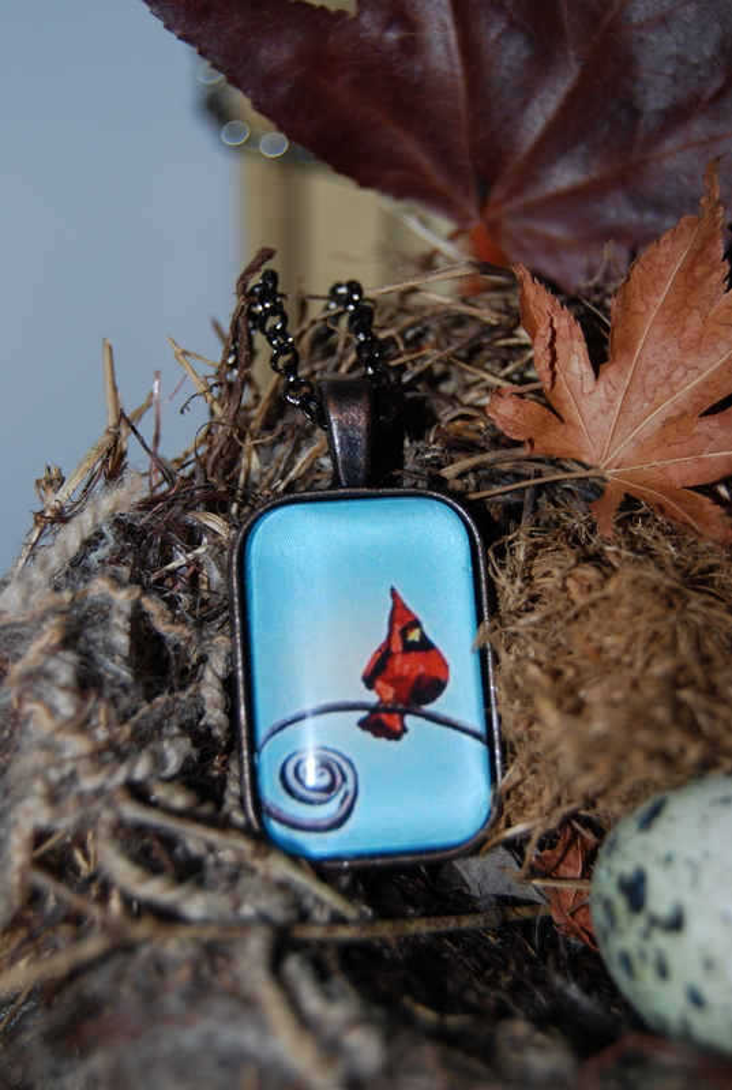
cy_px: 545
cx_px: 366
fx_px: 1730
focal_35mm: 57
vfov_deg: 35.0
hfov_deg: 23.9
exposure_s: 1/125
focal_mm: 38
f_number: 4.8
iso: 100
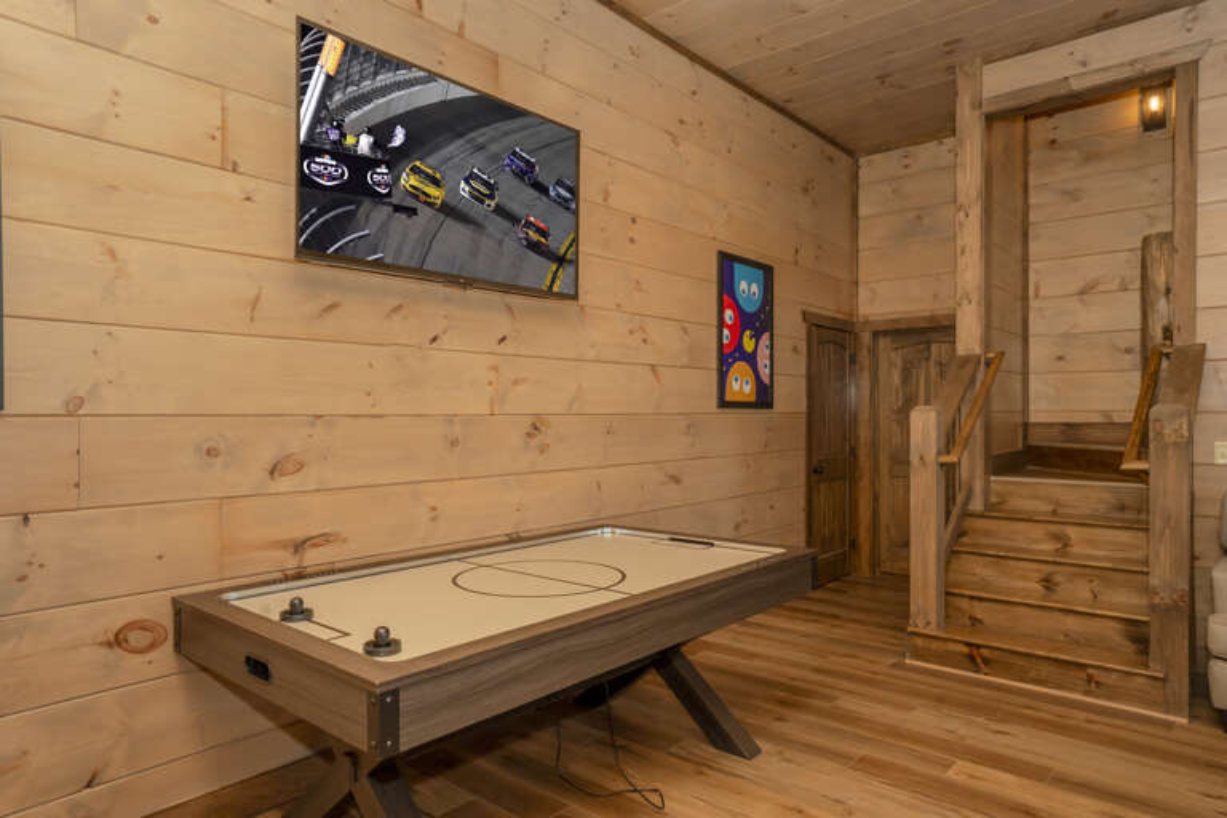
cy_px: 409
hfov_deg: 78.6
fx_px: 750
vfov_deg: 57.2
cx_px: 614
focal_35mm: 22
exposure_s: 1/200
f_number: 8
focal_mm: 22
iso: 1250
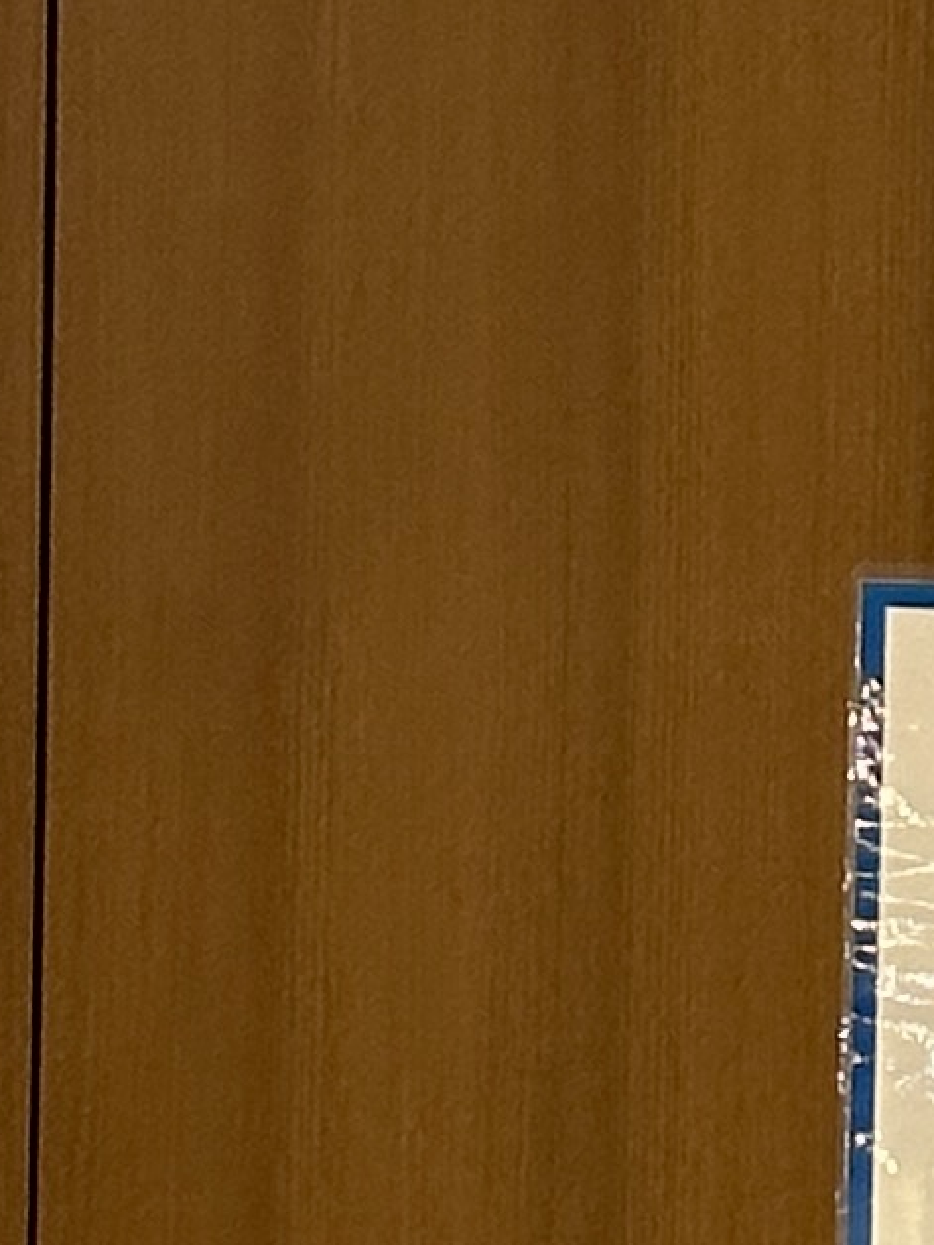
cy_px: 1984
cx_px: 2635
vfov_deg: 6.4
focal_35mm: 306
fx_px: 11009
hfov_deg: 4.7
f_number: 1.78
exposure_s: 1/60
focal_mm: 6.86
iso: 125
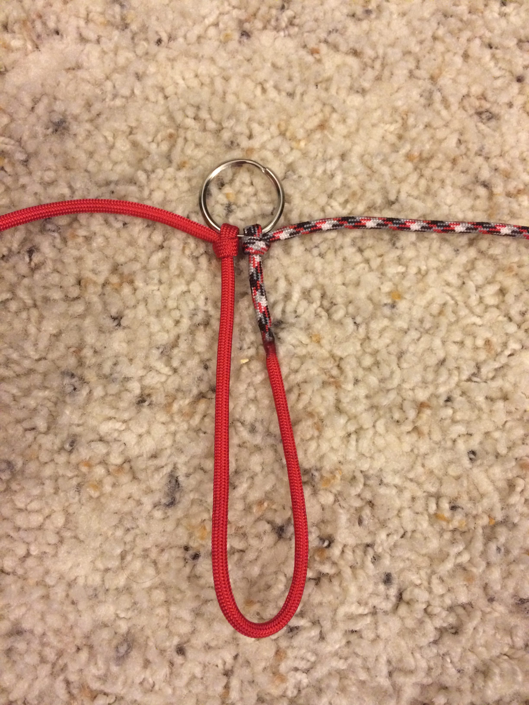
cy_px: 352
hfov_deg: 46.8
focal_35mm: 30
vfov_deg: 60.0
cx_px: 264
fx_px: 611
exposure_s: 1/30
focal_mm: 4.12
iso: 250
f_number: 2.2
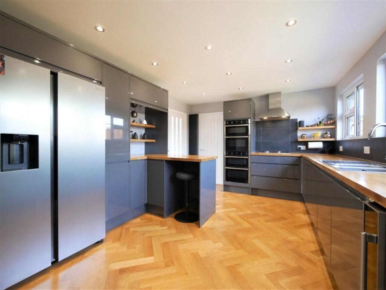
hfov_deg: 102.0
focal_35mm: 14
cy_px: 145
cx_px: 193
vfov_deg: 85.7
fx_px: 156
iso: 1250
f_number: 4
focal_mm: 7
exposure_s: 1/60
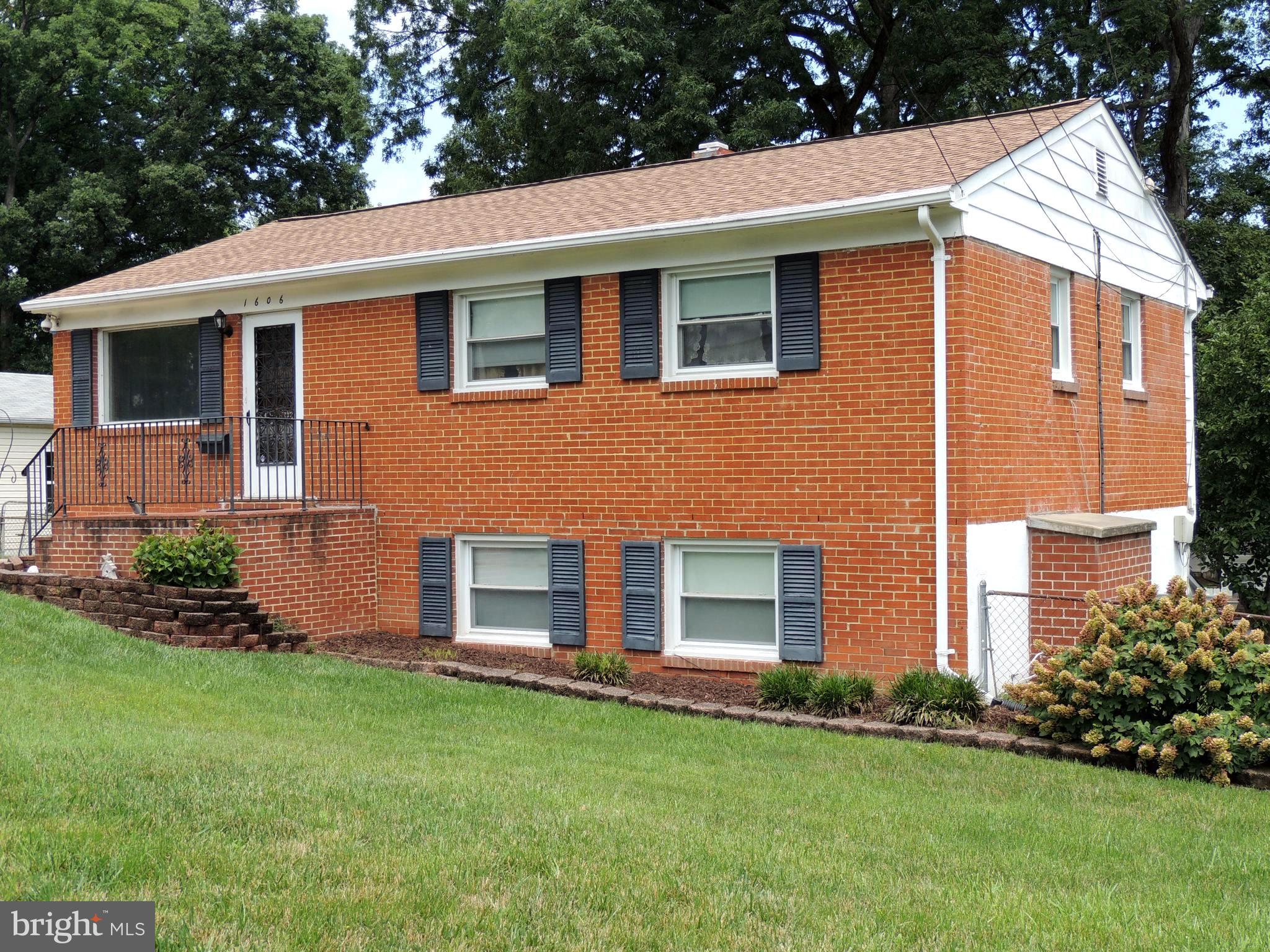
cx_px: 635
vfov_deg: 33.6
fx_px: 1578
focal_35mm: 43
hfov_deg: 43.9
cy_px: 476
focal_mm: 7.6
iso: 100
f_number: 3.4
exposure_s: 1/500
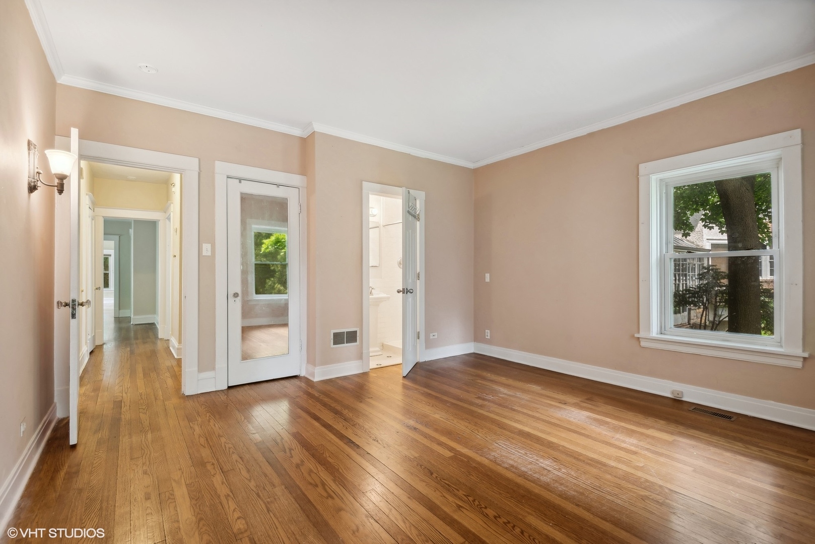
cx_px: 408
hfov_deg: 96.7
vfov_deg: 73.8
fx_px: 362
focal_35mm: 16
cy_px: 272
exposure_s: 1/8
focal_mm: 16
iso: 200
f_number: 9
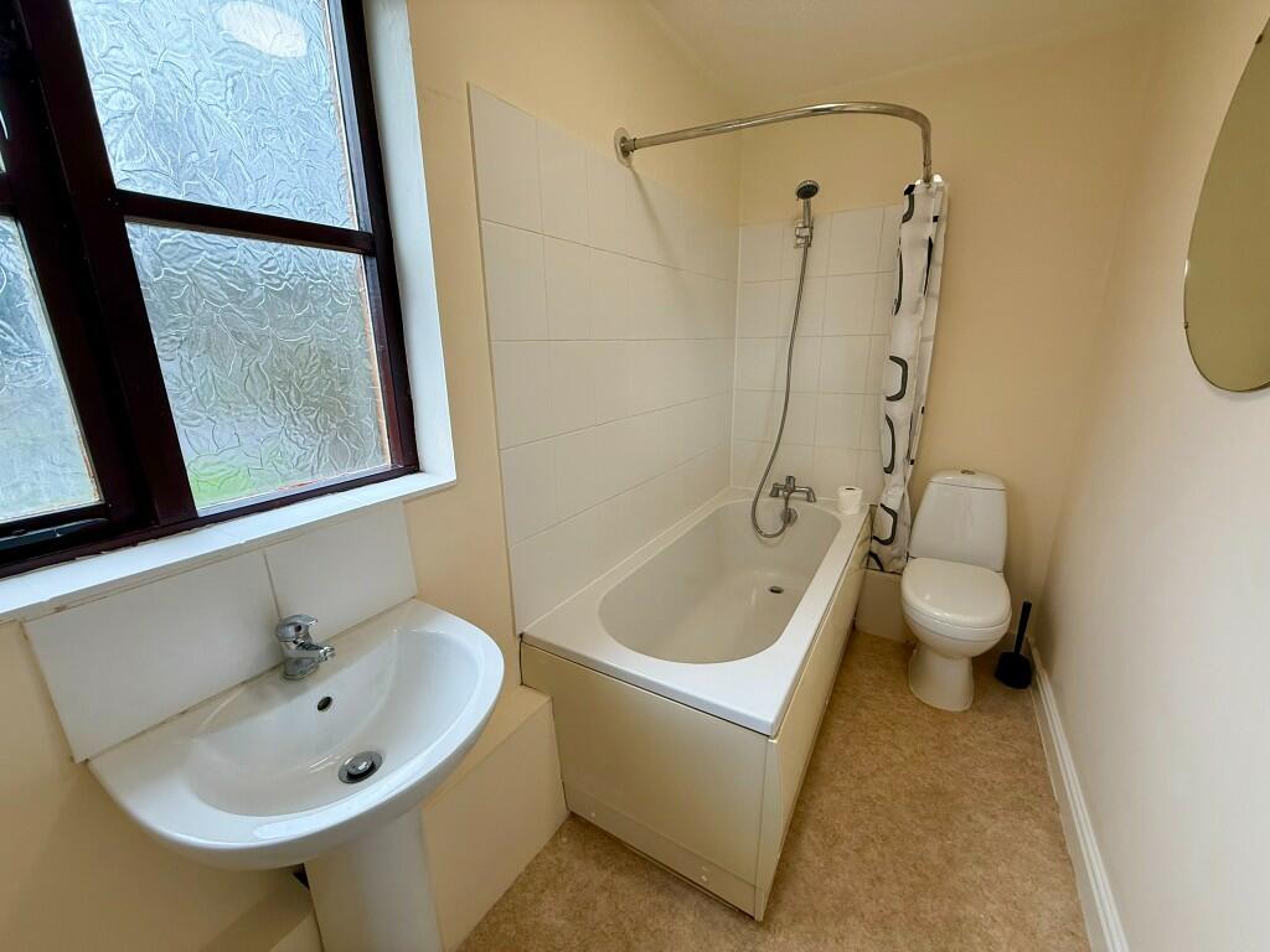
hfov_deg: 102.1
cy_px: 476
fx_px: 514
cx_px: 635
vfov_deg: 85.7
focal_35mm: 14
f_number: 2.2
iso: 100
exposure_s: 1/100
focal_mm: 2.22
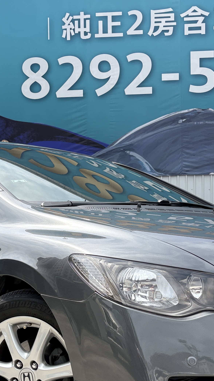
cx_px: 84
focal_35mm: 55
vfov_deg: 37.5
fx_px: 555
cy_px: 253
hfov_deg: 21.8
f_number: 1.6
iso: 50
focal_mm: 5.96
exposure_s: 1/3279
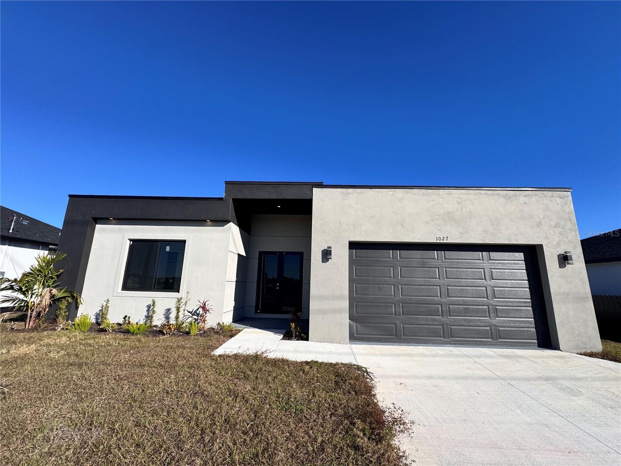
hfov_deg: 102.1
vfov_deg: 85.7
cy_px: 233
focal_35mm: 14
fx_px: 251
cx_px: 310
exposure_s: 1/2494
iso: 50
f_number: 2.2
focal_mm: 2.22
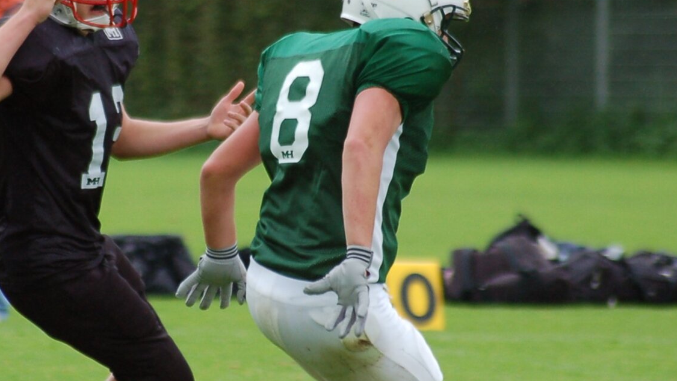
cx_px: 226
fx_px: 10736
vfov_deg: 2.0
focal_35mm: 598
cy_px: 209
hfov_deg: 3.6
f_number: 5
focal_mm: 195
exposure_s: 1/500
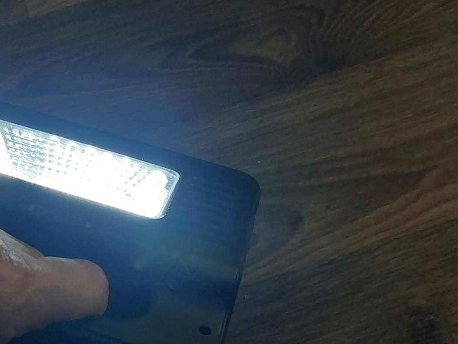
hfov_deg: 32.4
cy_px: 227
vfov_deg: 24.7
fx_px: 781
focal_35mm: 59
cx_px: 146
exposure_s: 1/50
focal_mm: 4.6
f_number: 1.8
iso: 250
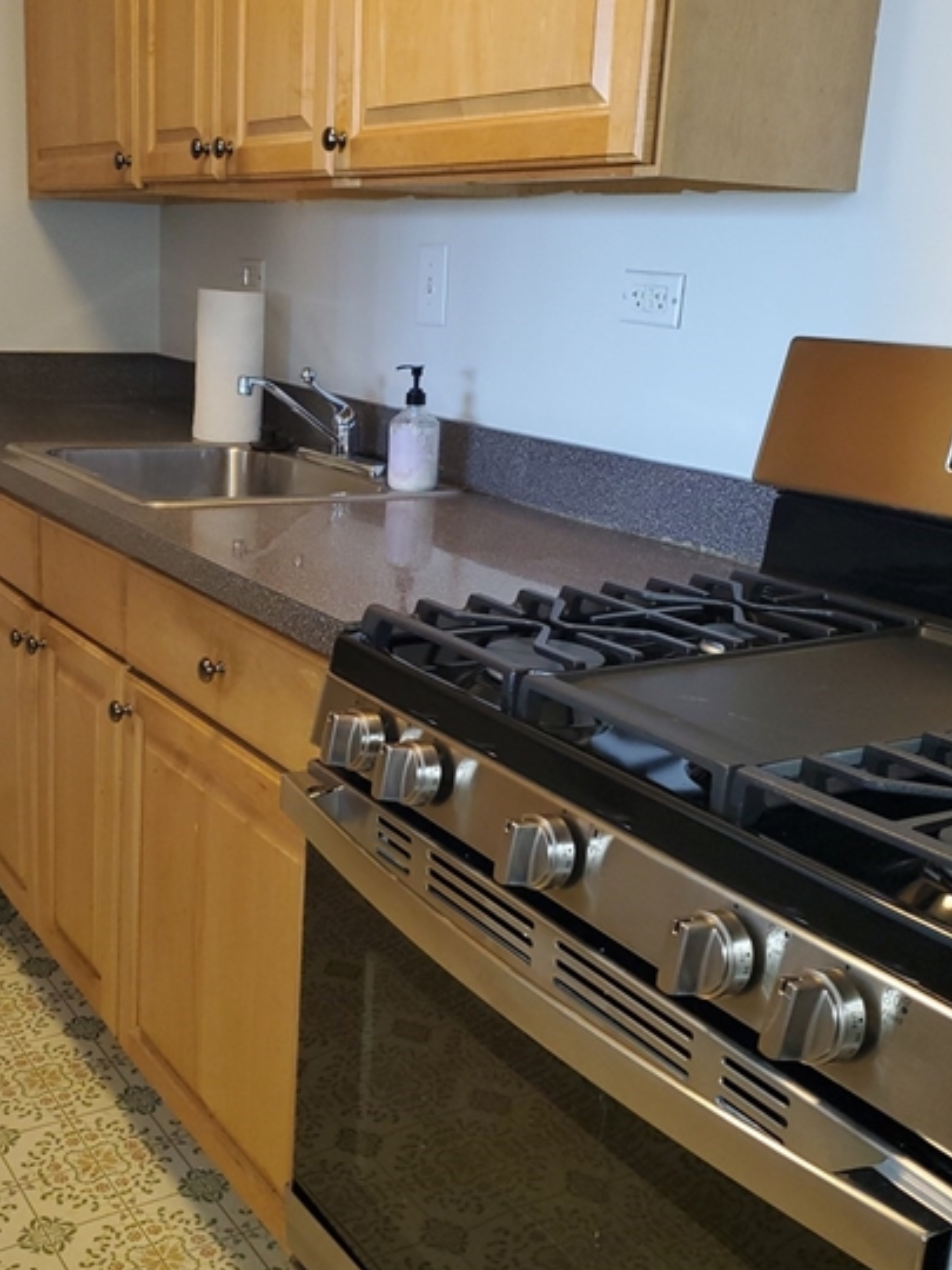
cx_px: 322
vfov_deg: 50.1
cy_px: 602
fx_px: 1357
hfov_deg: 38.3
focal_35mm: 37
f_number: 1.5
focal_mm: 4.3
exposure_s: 1/24
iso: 100
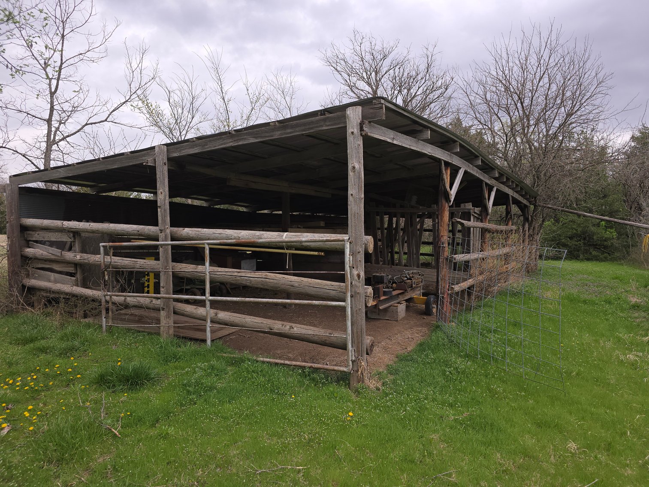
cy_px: 244
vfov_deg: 58.9
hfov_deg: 73.9
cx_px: 324
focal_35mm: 23
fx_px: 431
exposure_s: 1/390
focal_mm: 6.3
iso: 12
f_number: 1.7
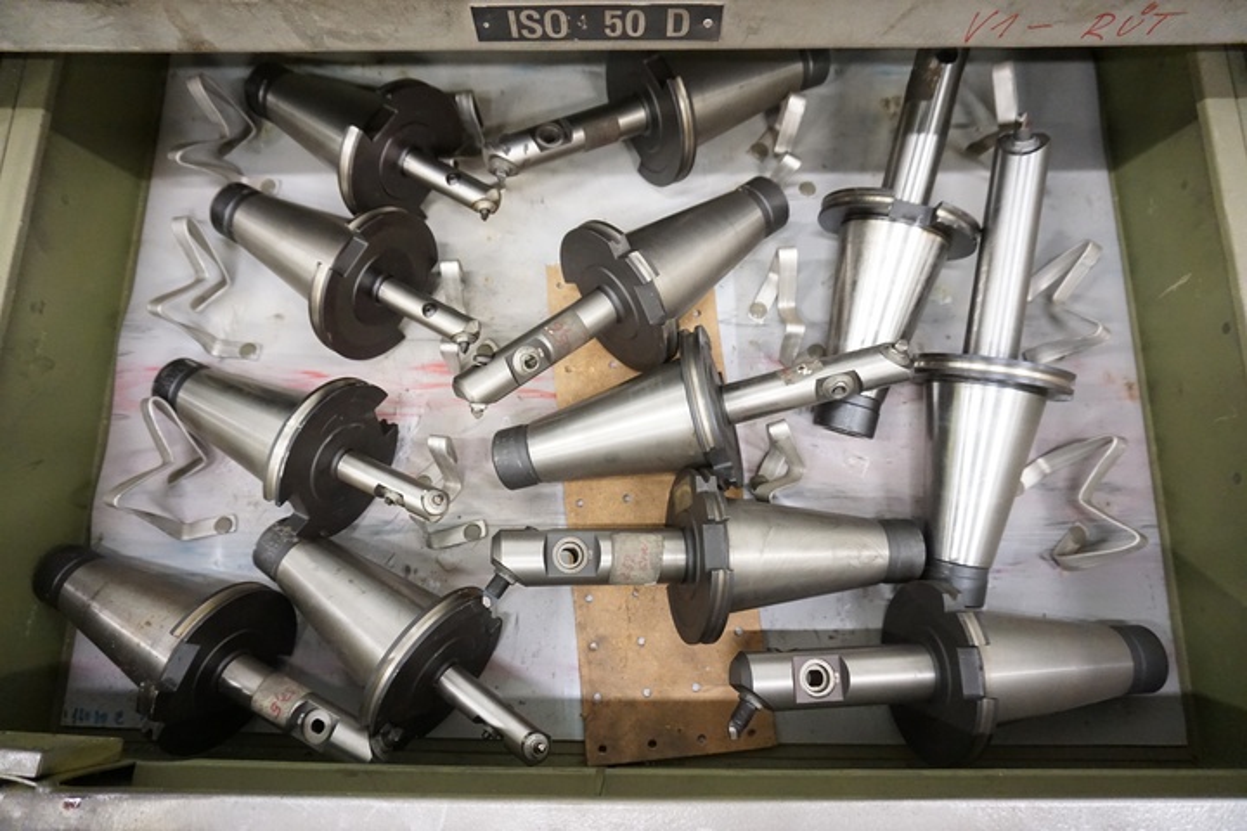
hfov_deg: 73.7
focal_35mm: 24
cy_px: 416
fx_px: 831
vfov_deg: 53.1
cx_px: 624
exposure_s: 1/25
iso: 3200
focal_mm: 16
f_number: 3.5
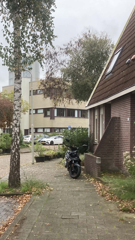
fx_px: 331
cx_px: -12
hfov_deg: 21.9
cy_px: 147
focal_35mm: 52
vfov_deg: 39.7
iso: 20
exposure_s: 1/393
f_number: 1.8
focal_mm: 4
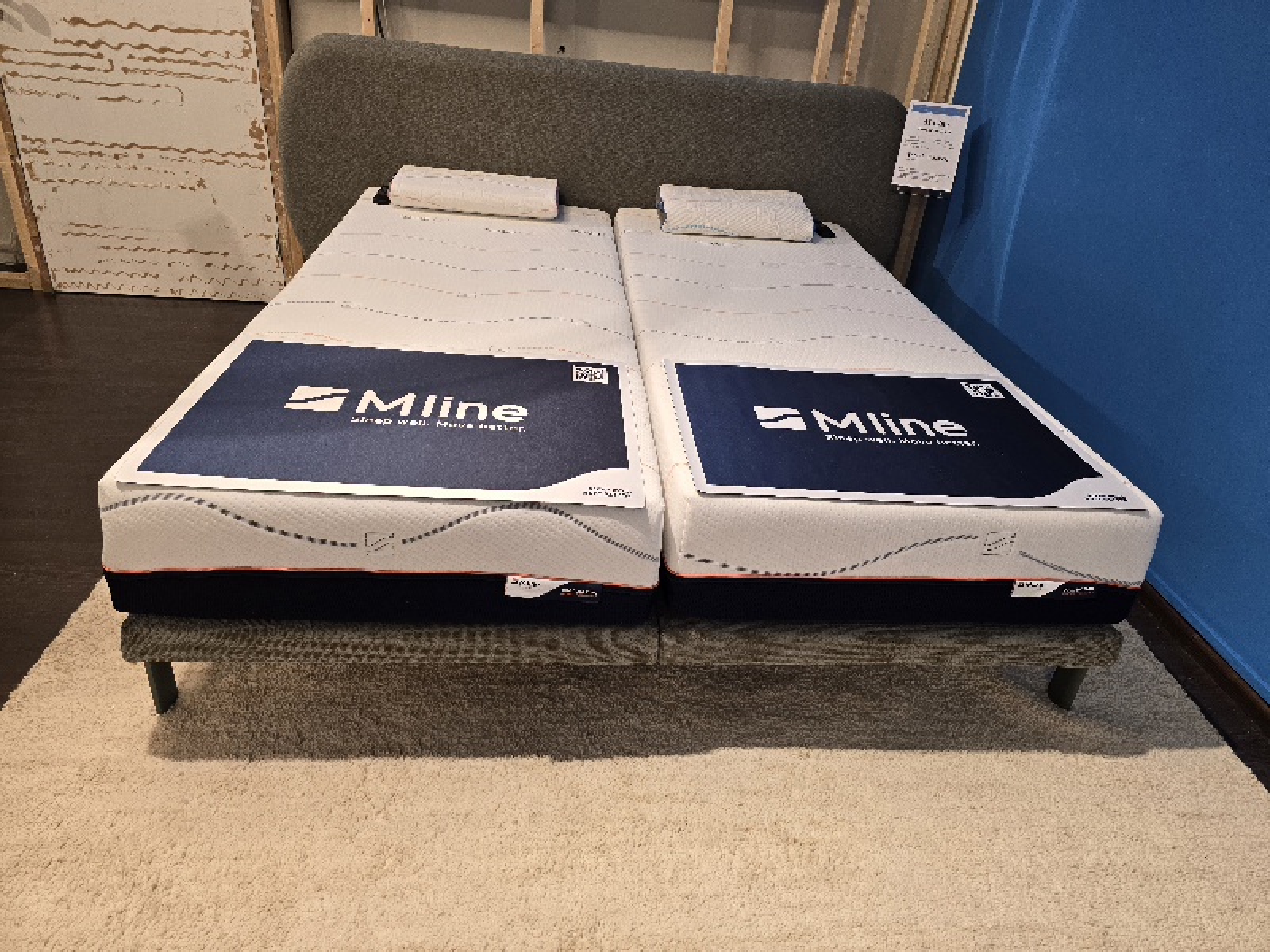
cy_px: 476
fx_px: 844
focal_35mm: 23
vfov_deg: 58.9
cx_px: 635
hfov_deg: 73.9
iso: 200
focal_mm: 6.3
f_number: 1.7
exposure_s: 1/101
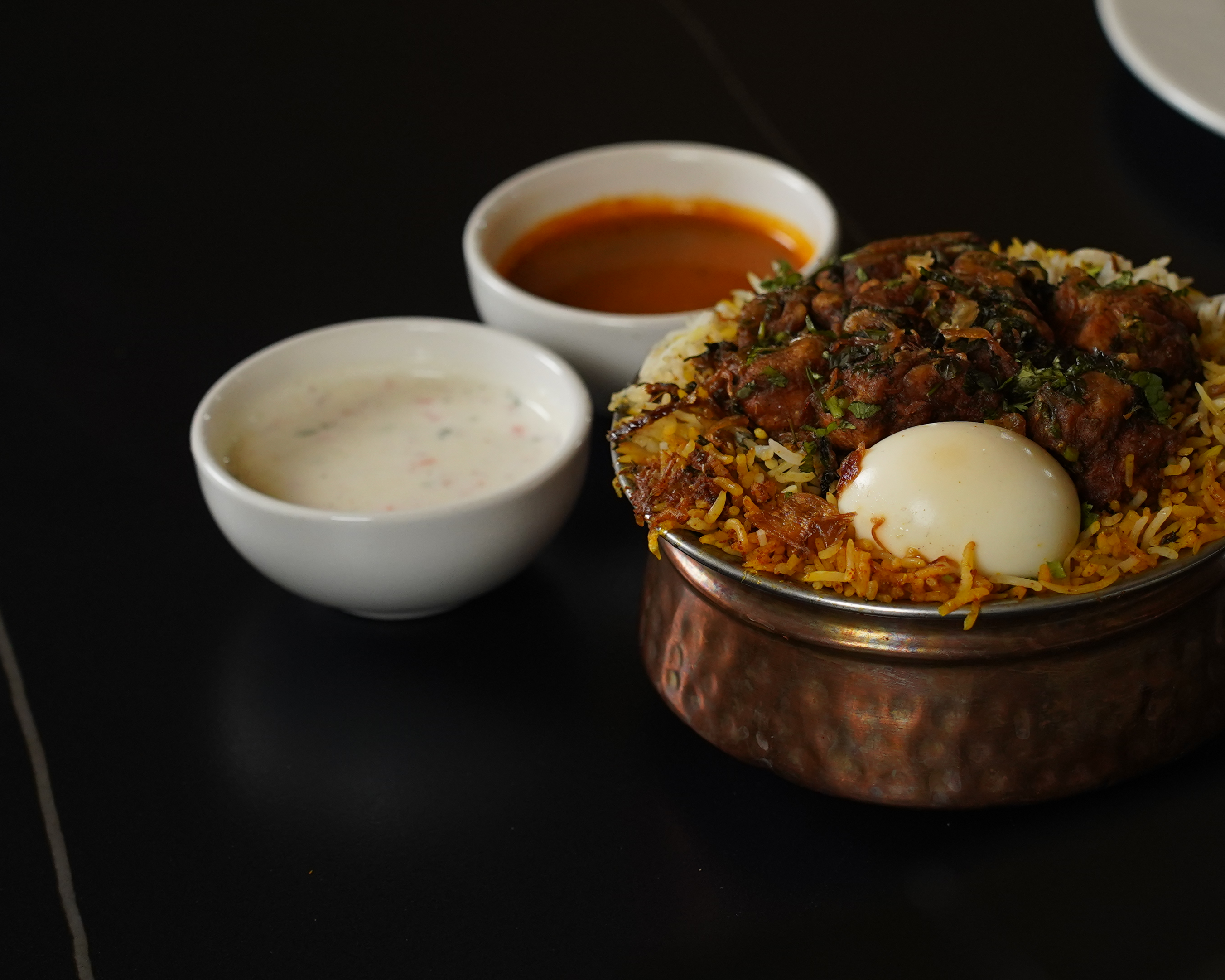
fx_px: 5547
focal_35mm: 153
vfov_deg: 10.1
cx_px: 852
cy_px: 389
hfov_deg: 12.6
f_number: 4
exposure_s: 1/200
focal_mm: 75
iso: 1250
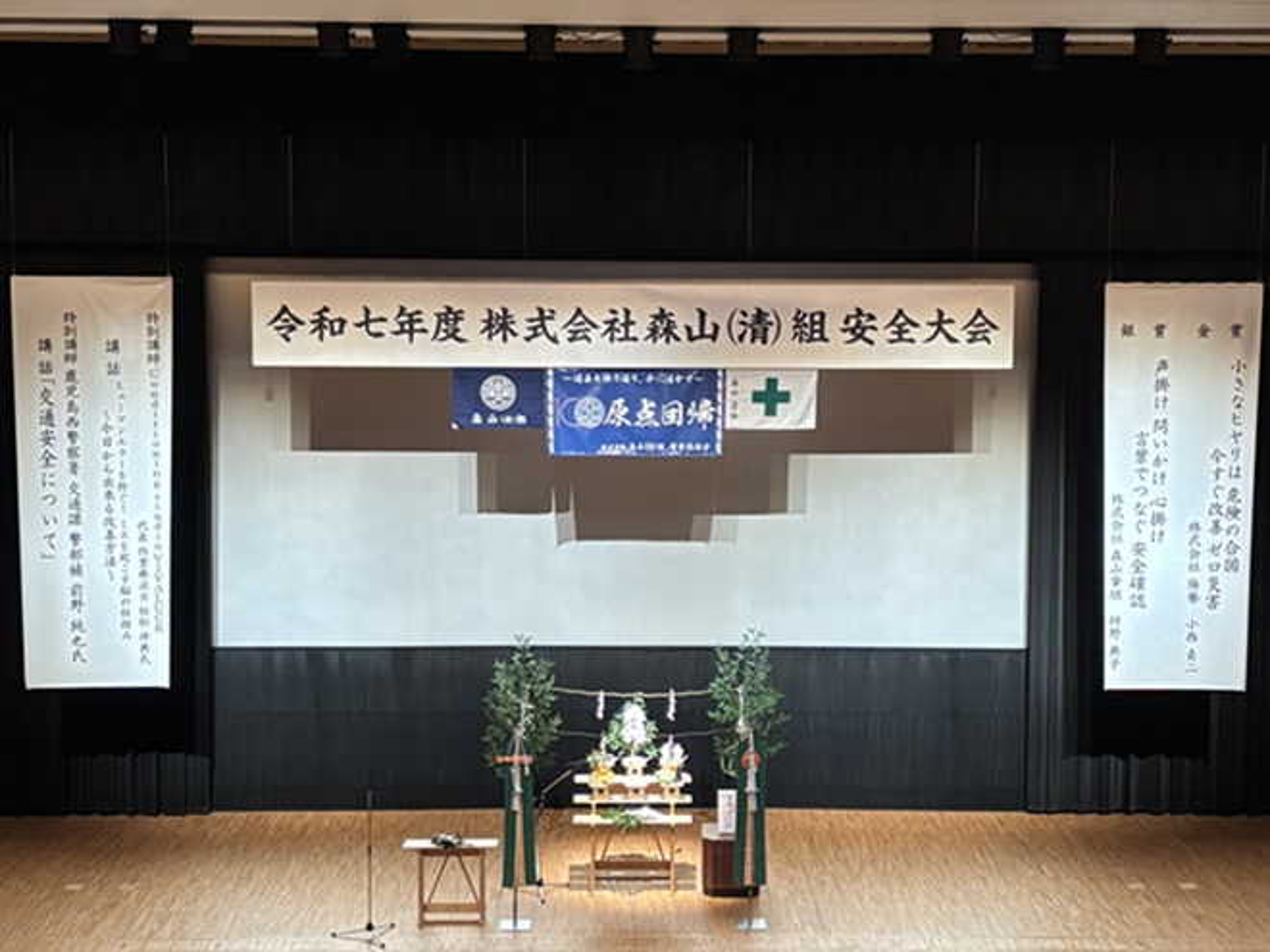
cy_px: 476
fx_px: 954
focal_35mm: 26
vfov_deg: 53.1
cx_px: 635
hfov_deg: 67.3
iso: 500
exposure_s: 1/40
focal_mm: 5.96
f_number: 1.6
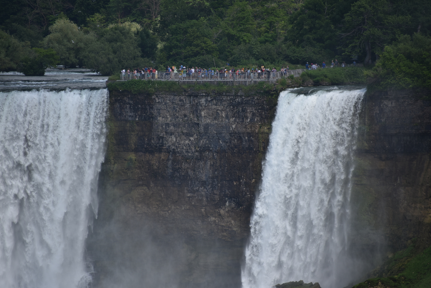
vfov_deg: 4.6
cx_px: 216
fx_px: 3592
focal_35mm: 300
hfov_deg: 6.9
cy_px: 144
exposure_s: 1/640
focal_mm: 300
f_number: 5.6
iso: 140
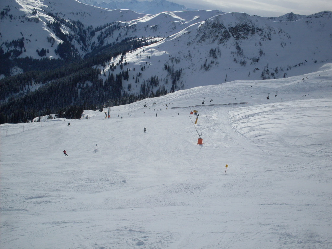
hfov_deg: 49.0
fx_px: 364
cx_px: 166
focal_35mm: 38
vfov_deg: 37.7
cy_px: 124
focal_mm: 6.3
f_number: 8.4
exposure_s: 1/750
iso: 80
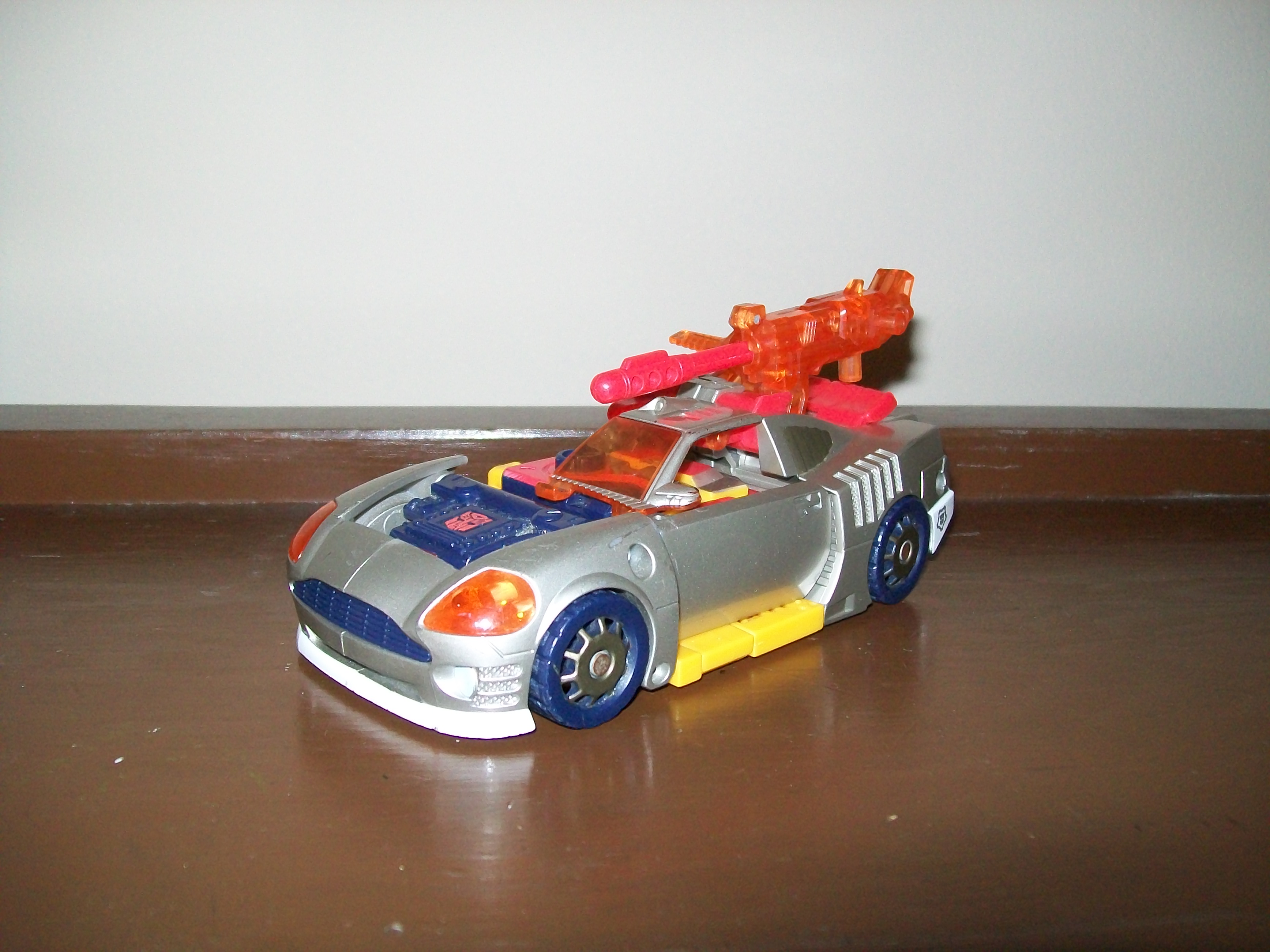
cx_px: 635
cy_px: 476
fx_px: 1321
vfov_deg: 39.7
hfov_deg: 51.4
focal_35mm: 36
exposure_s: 1/60
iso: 160
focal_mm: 6
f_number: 2.7
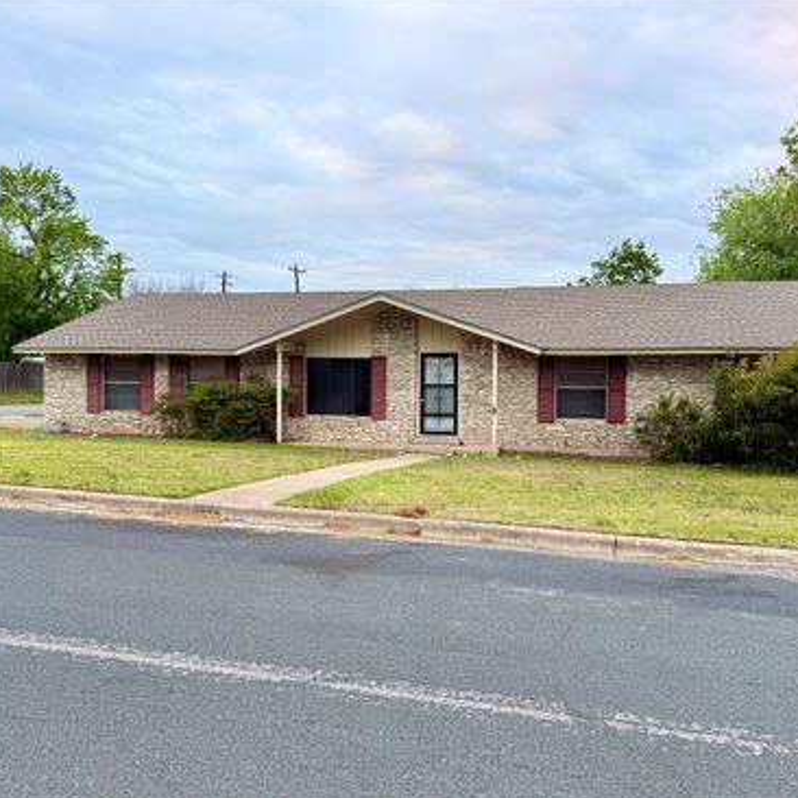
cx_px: 416
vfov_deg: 55.6
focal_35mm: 29
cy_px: 400
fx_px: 756
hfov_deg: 55.6
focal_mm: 6.76
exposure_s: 1/121
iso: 80
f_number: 1.78
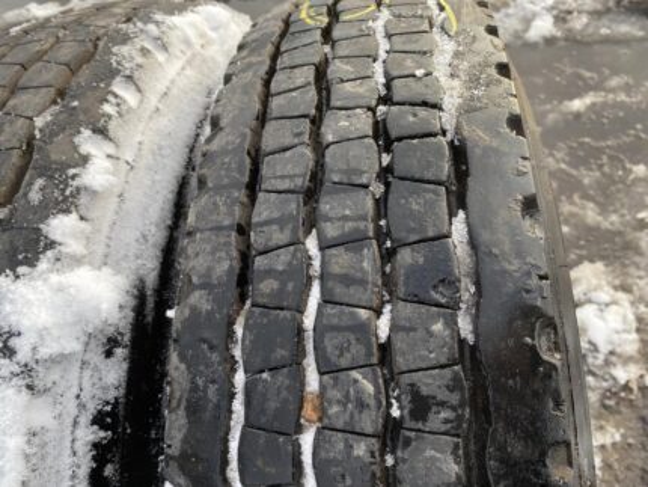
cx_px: 324
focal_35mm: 26
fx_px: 487
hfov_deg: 67.3
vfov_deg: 53.1
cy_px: 244
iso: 32
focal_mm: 4.25
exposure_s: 1/280
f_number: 1.8
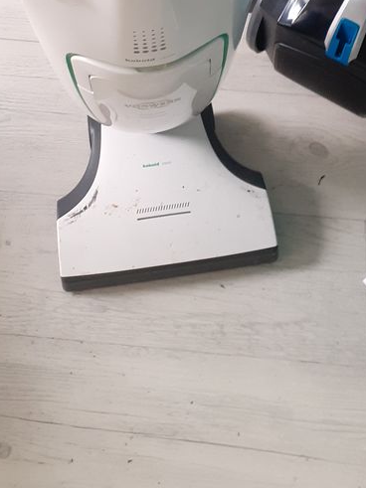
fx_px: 776
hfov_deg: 26.5
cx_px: 156
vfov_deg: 32.8
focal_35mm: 55
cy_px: 31
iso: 200
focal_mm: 3.6
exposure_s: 1/25
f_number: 1.9
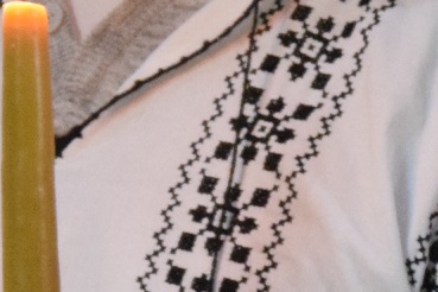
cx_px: 503
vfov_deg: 2.4
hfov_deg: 3.6
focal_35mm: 566
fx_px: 6886
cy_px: 207
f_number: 5
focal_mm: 58
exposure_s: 1/60
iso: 3200
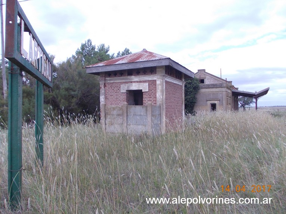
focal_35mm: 28
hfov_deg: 63.5
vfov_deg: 49.7
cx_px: 143
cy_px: 107
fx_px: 231
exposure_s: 1/125
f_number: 5.4
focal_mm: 4
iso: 80
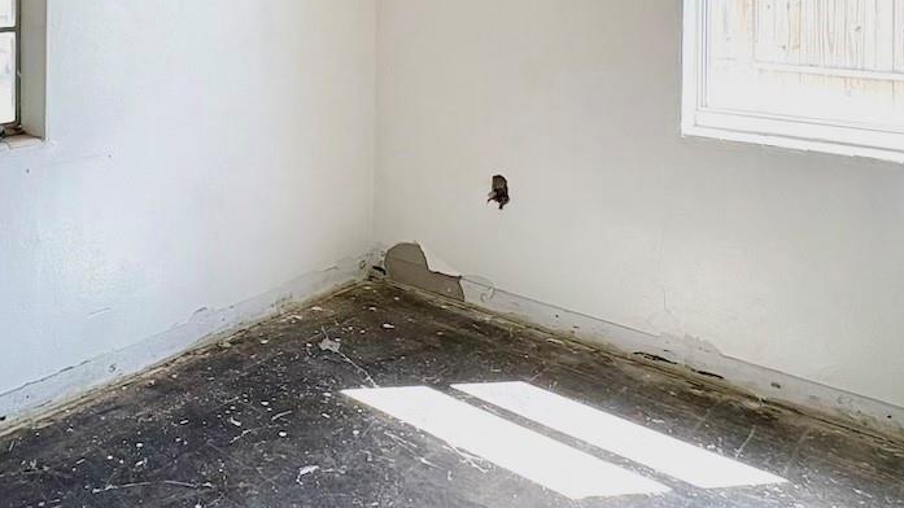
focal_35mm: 35
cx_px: 228
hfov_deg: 54.1
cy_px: -19
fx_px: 839
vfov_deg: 30.9
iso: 50
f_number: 2.2
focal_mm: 2.22
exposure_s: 1/208
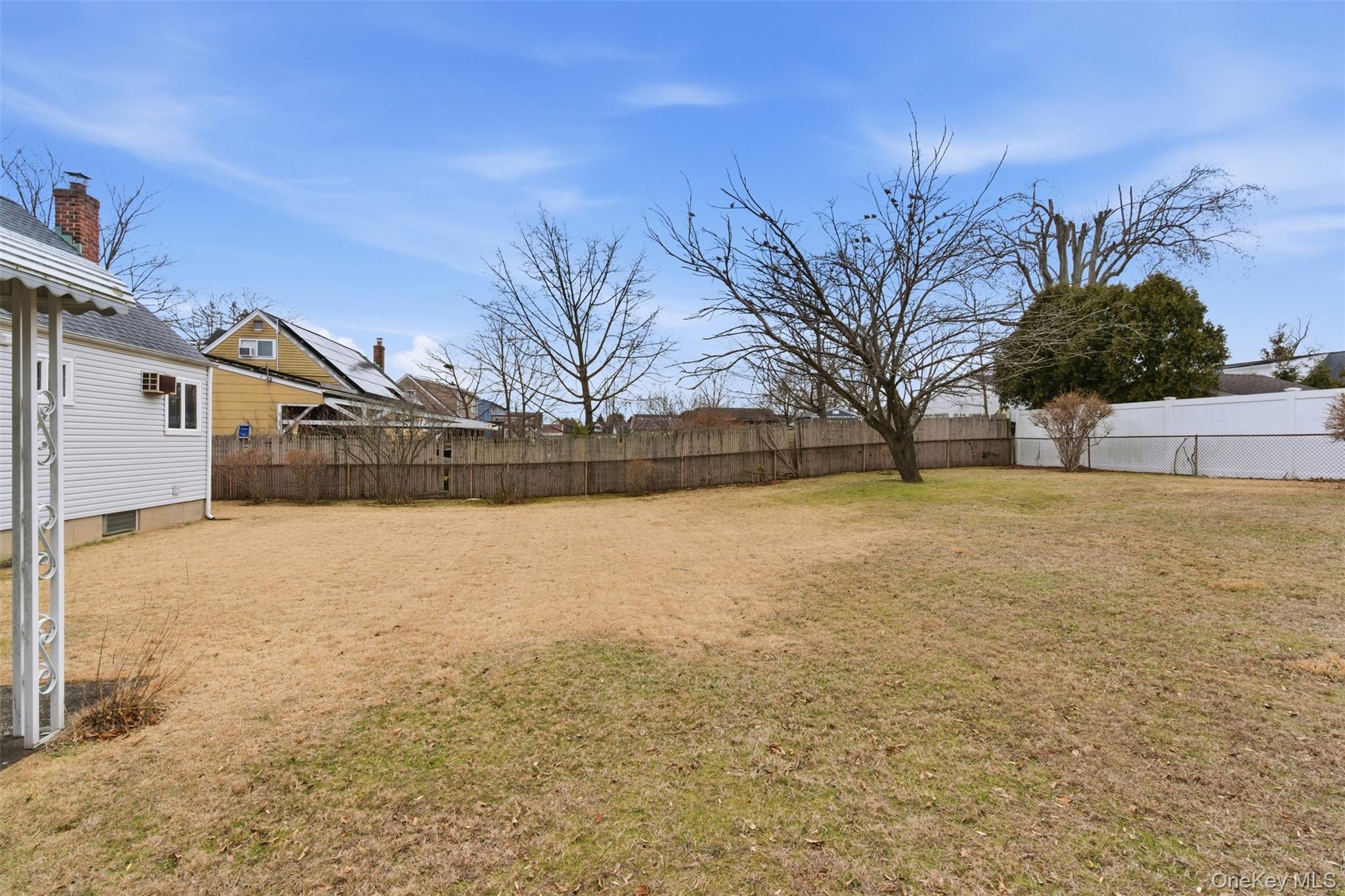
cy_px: 448
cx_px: 672
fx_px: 598
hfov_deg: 96.7
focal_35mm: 16
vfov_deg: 73.7
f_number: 9
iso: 250
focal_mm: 16
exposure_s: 1/640
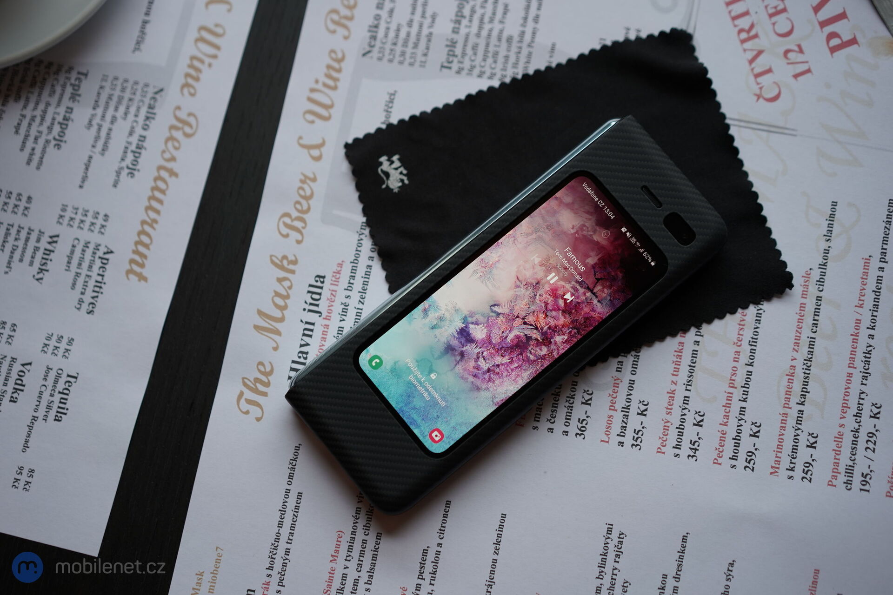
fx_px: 1364
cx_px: 446
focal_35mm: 55
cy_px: 298
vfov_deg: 24.6
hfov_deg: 36.2
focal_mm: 55
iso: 250
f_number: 2.8
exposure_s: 1/160
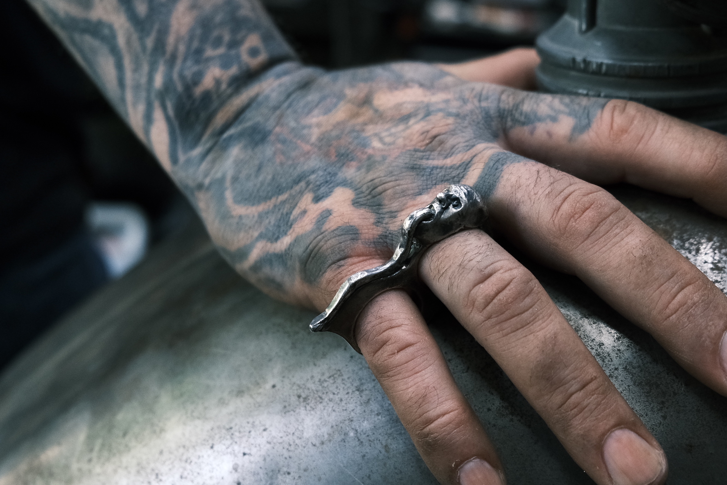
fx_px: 707
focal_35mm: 35
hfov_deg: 54.4
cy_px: 242
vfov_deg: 37.9
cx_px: 364
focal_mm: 23.3
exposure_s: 1/160
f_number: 3.6
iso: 1600
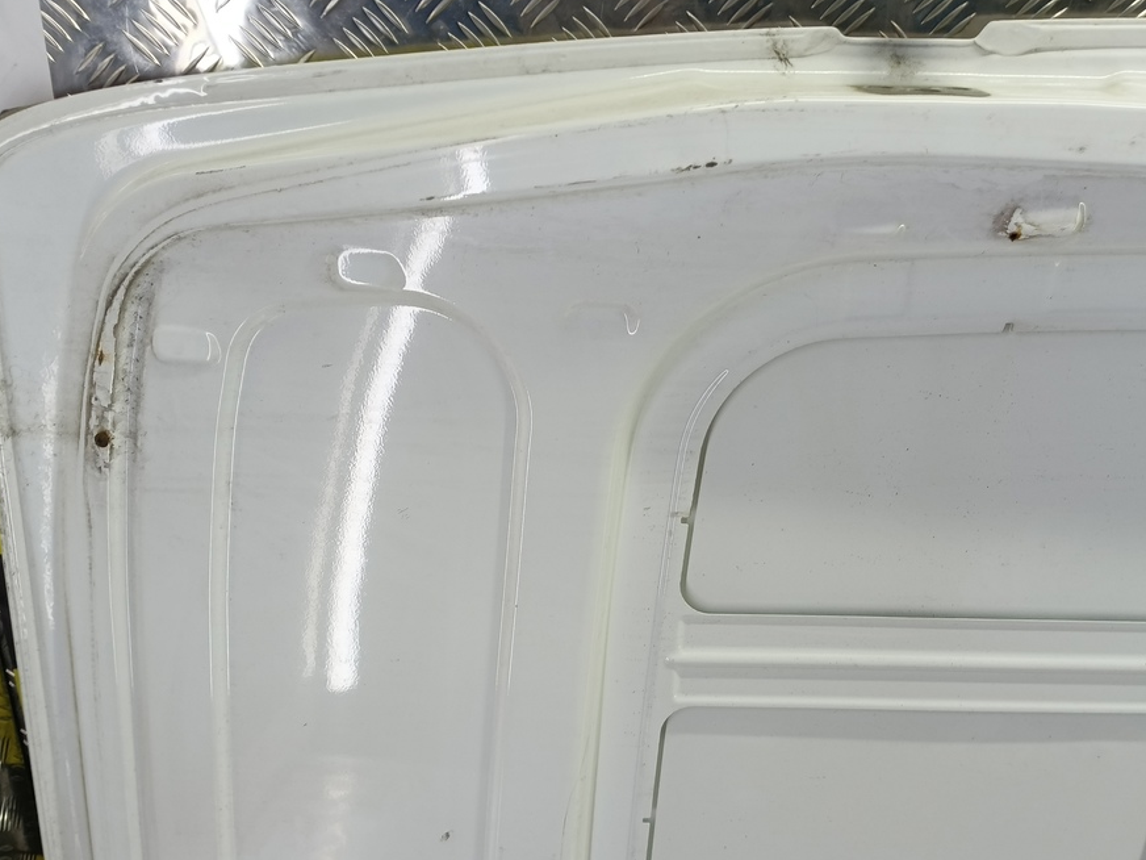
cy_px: 464
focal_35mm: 27
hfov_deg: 65.3
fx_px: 894
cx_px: 580
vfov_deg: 51.3
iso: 78
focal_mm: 4.11
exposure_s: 1/50
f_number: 1.6
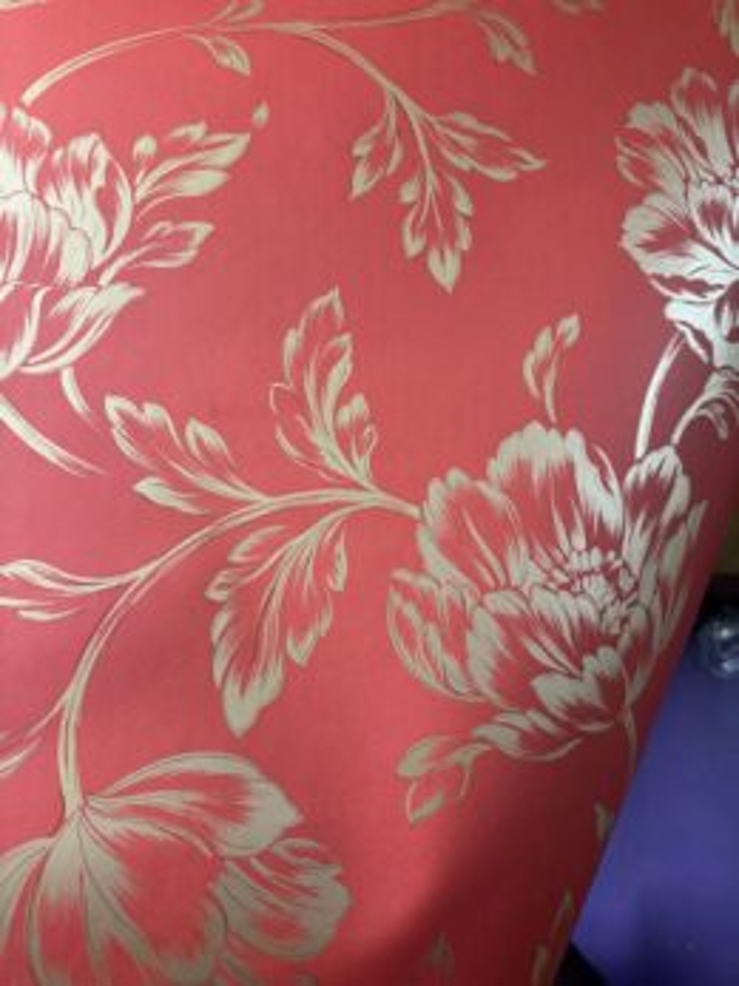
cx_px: 370
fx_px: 684
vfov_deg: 71.6
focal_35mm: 24
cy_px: 493
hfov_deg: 56.8
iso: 500
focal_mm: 6.76
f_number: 1.78
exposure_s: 1/50
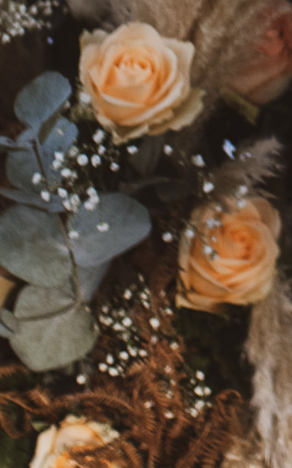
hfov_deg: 4.6
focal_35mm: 269
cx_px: 923
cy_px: -492
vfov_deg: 7.5
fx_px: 3426
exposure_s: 1/1000
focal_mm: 35
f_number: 3.5
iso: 250
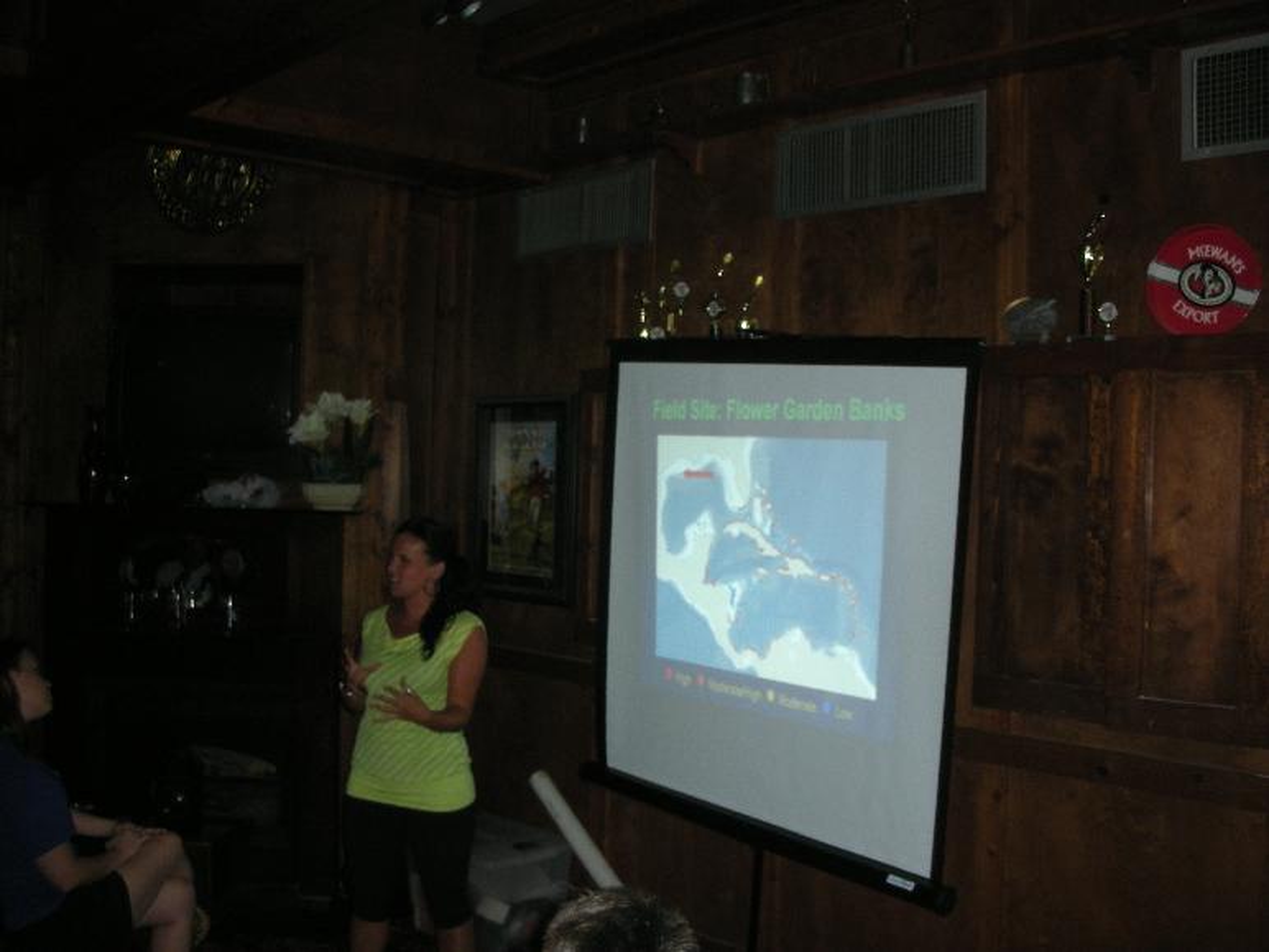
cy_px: 476
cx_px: 634
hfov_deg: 52.6
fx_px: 1283
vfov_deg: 40.7
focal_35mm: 35
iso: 113
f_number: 2.8
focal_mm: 5.8
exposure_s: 1/60
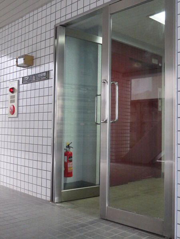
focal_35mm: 39
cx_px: 90
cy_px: 120
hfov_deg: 36.8
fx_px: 270
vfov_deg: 47.9
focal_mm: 14
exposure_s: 1/125
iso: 1600
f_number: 3.5
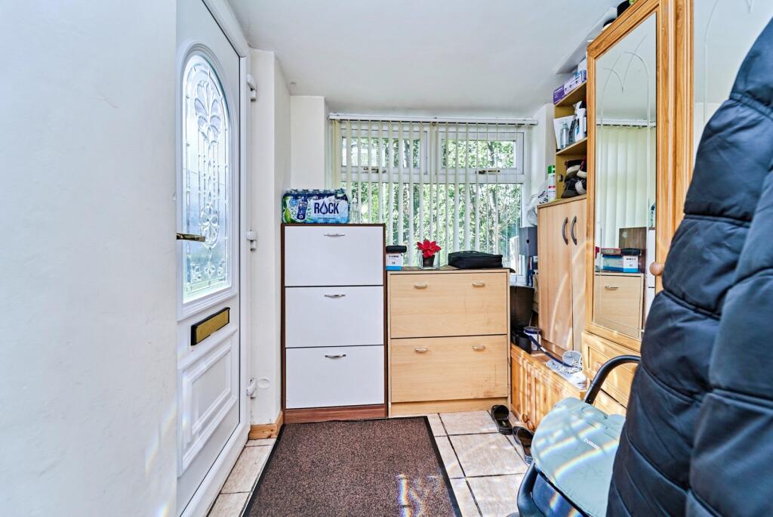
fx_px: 301
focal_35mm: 14
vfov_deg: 81.3
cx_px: 386
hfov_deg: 104.2
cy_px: 258
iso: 400
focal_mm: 14
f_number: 8
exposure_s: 1/200
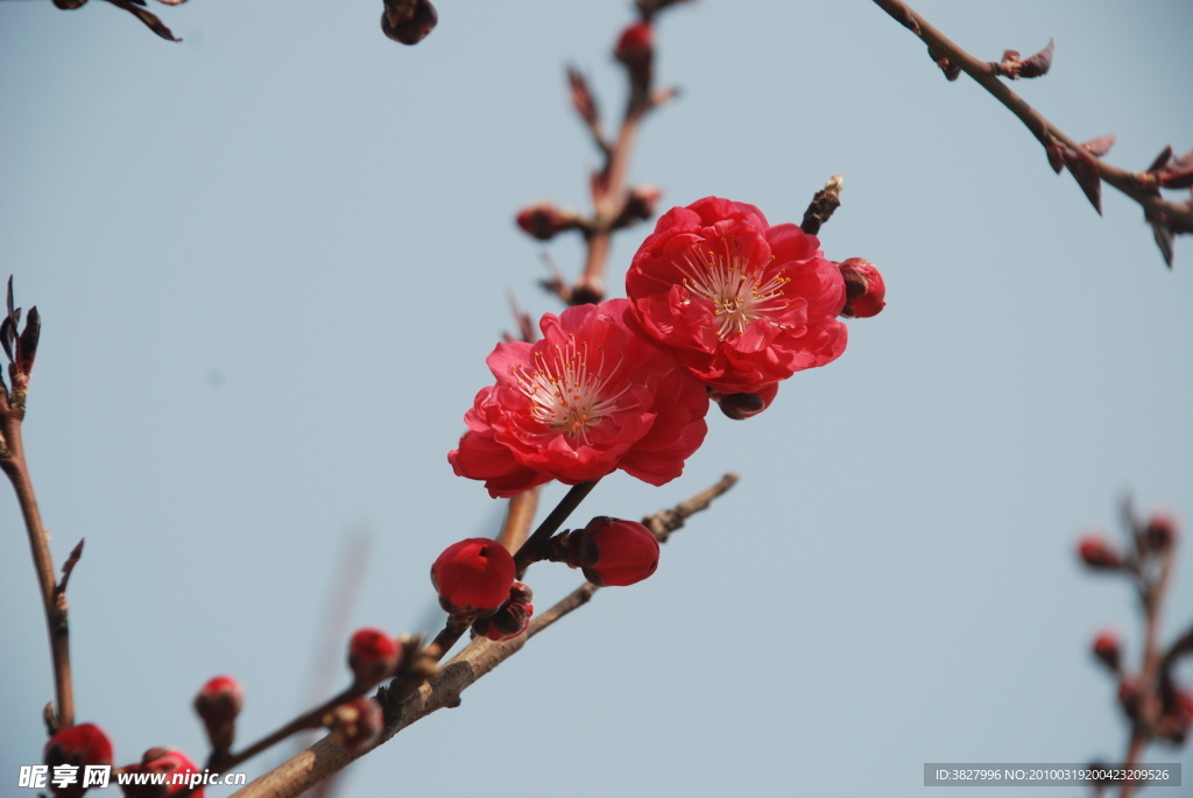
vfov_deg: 6.8
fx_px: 6717
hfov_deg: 10.1
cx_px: 596
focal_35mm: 202
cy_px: 399
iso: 200
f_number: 7.1
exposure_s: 1/100
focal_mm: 135
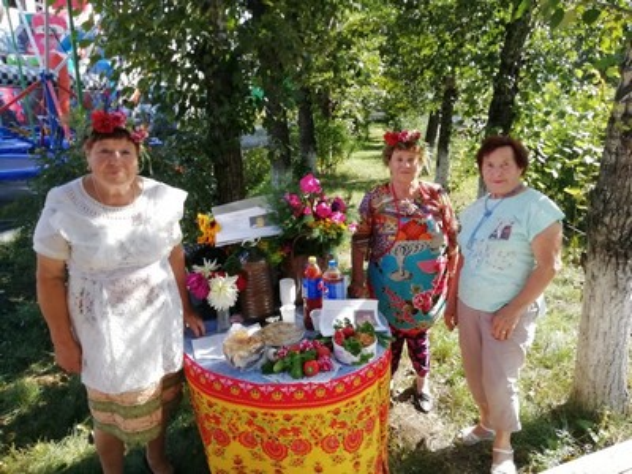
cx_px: 316
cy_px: 237
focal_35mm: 26
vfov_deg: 53.1
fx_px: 475
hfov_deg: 67.3
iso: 50
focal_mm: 3.21
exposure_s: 1/244
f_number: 2.2
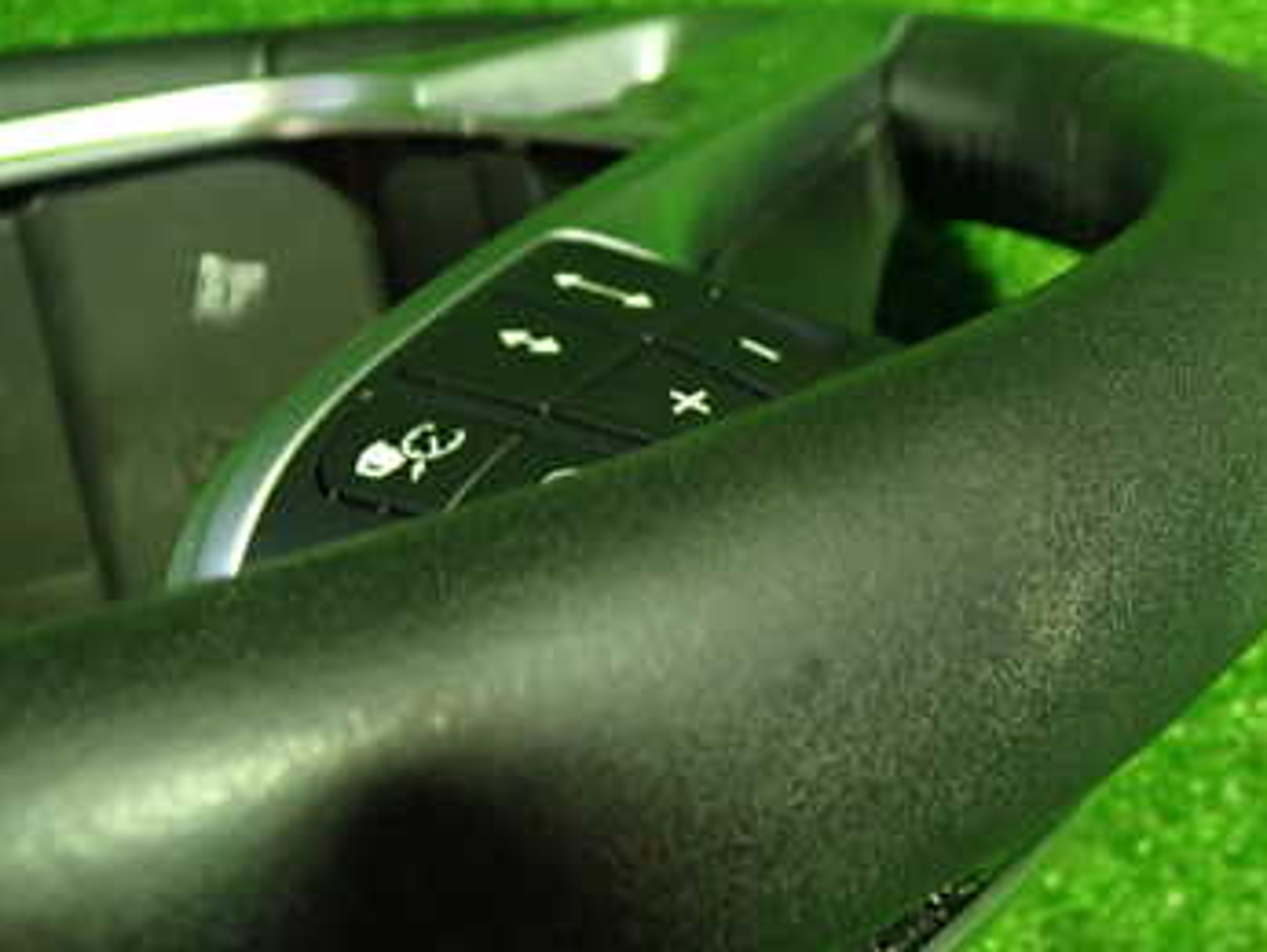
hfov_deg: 35.5
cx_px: 1036
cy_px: 546
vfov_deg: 28.0
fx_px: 1905
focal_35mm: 52
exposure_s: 1/30
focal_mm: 5.4
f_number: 2.3
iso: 400
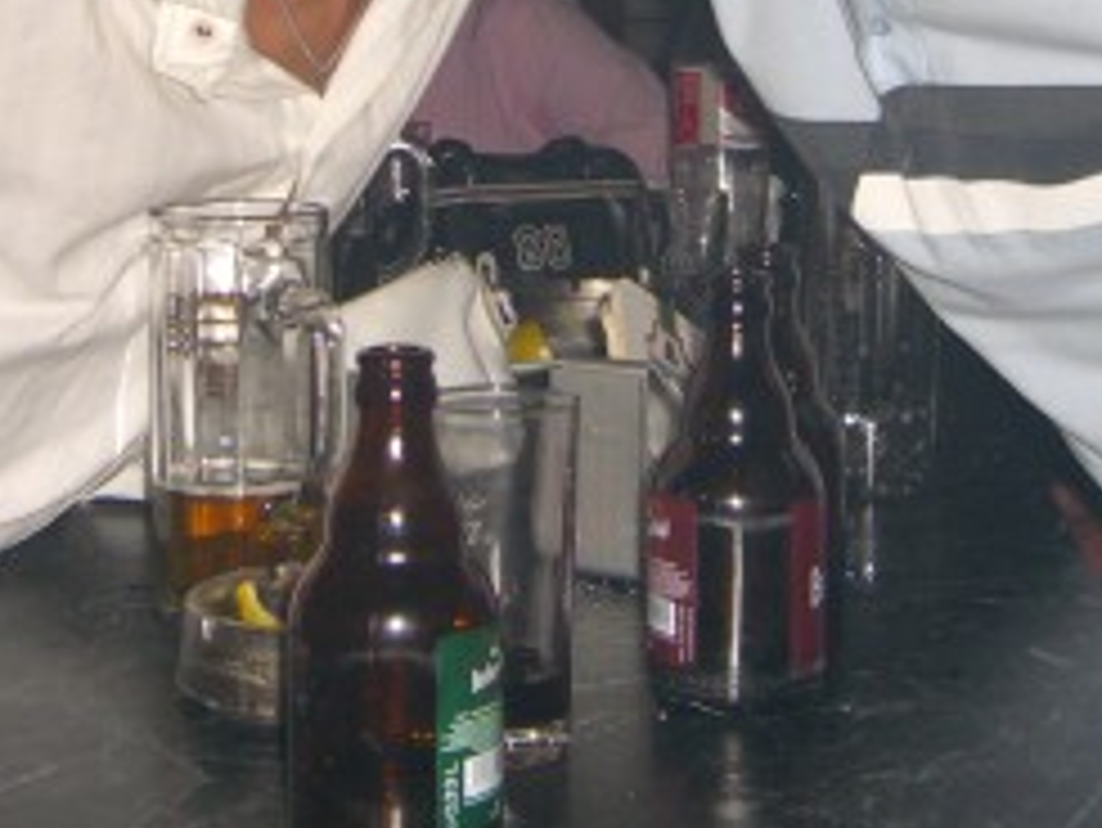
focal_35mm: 93
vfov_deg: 15.5
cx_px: 508
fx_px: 2962
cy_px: -68
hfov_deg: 21.1
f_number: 2.8
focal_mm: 7.9
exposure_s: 1/60
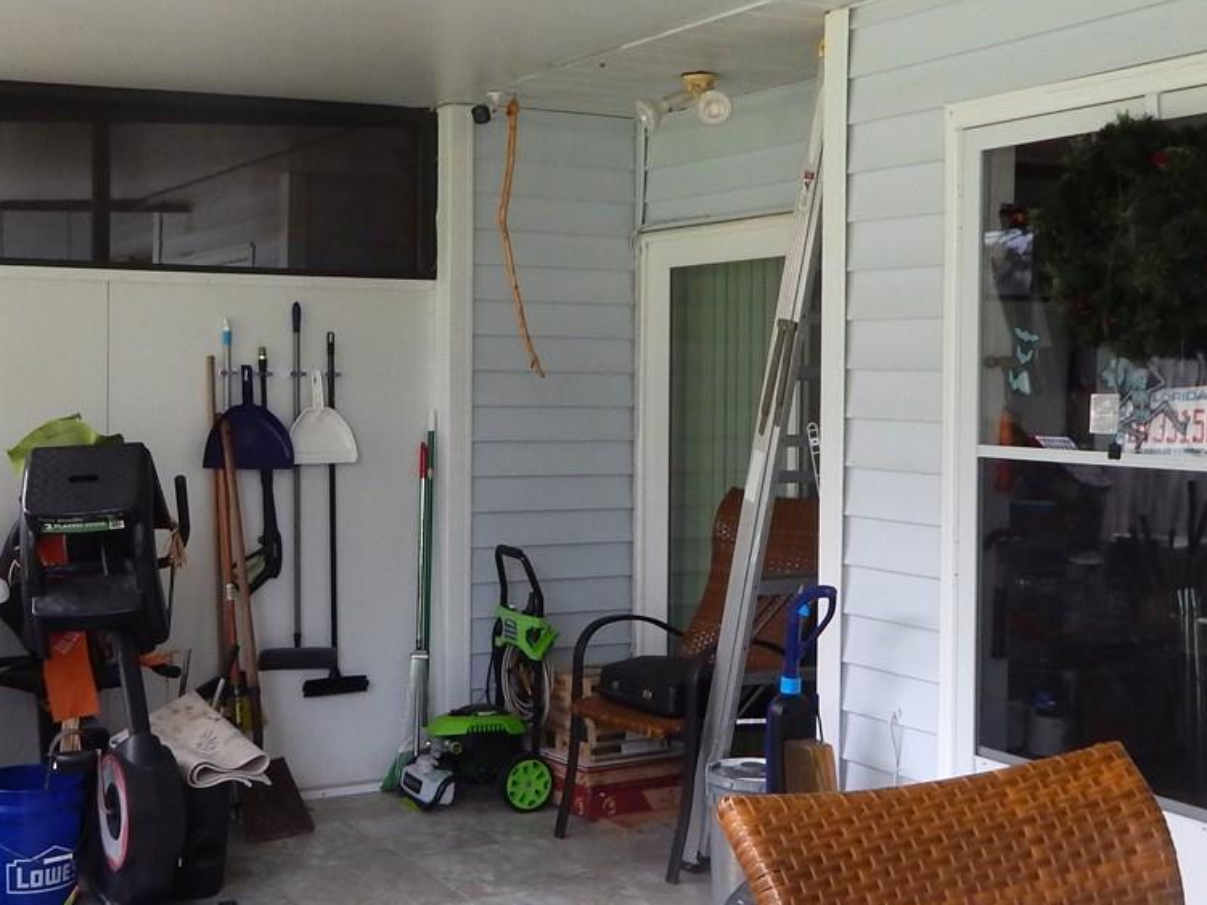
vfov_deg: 29.7
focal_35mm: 49
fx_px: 1708
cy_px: 416
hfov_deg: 38.5
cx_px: 410
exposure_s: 1/100
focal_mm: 4
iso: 125
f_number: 3
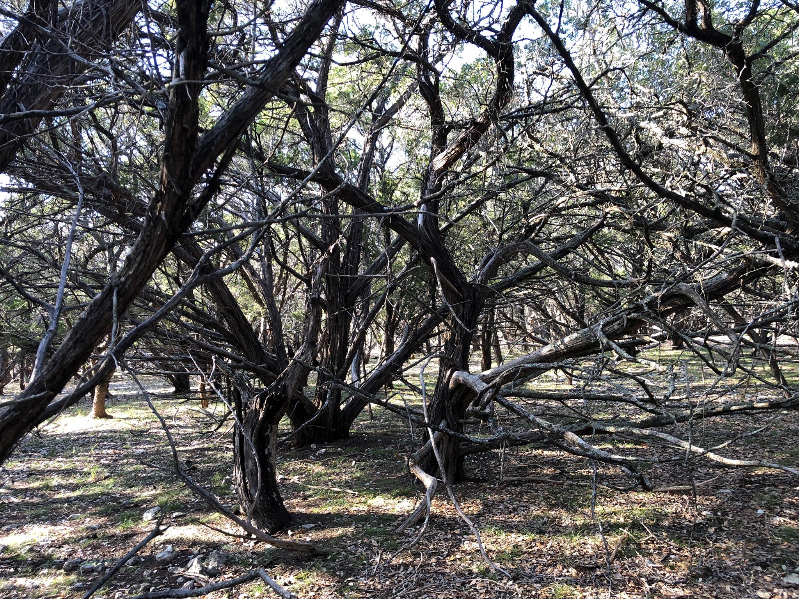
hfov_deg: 63.4
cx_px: 400
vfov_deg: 49.7
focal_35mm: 28
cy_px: 300
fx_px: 646
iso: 25
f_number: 1.8
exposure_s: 1/40
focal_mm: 4
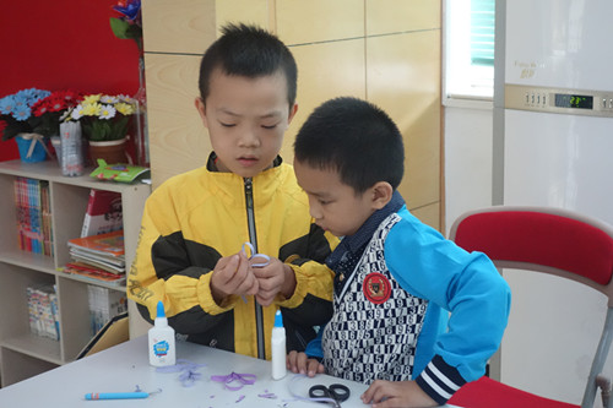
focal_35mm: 71
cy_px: 204
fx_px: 1209
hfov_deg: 28.5
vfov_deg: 19.2
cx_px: 306
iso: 2500
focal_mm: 26.26
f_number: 4
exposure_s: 1/80
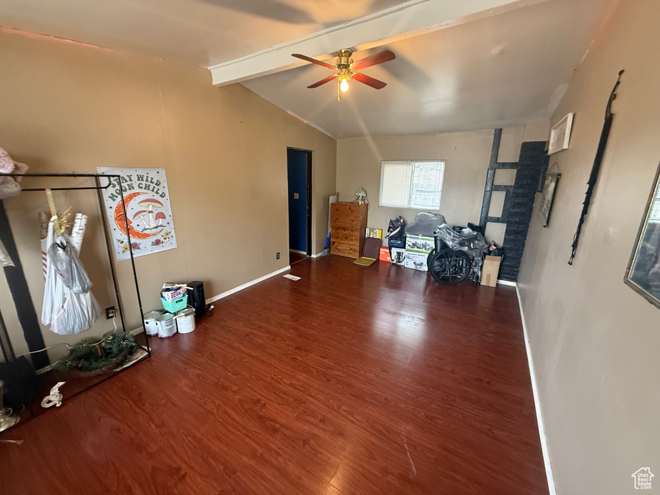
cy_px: 248
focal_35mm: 14
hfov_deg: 102.1
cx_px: 330
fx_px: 267
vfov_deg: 85.7
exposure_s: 1/60
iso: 500
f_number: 2.2
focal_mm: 2.22
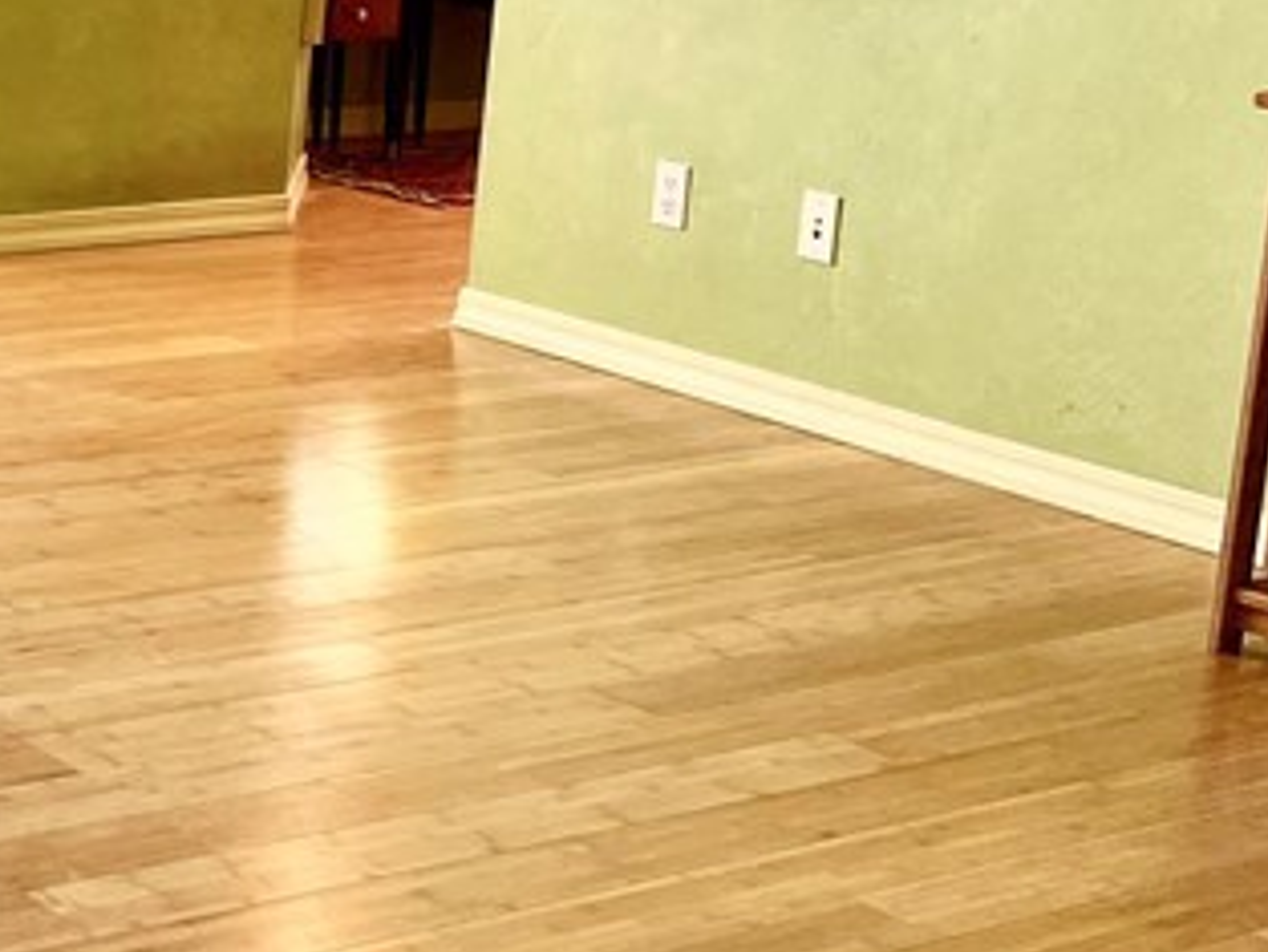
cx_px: -409
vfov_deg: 17.3
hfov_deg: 20.8
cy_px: 211
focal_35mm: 85
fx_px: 3115
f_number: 1.5
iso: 64
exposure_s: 1/166
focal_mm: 5.7
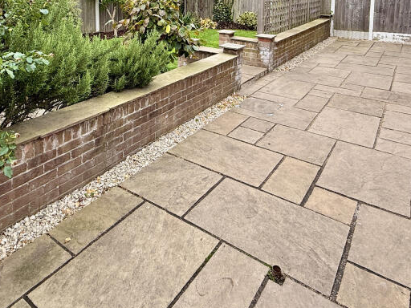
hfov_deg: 63.1
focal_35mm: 28
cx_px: 174
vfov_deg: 44.0
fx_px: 332
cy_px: 15
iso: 64
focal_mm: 2.22
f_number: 2.2
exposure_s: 1/233
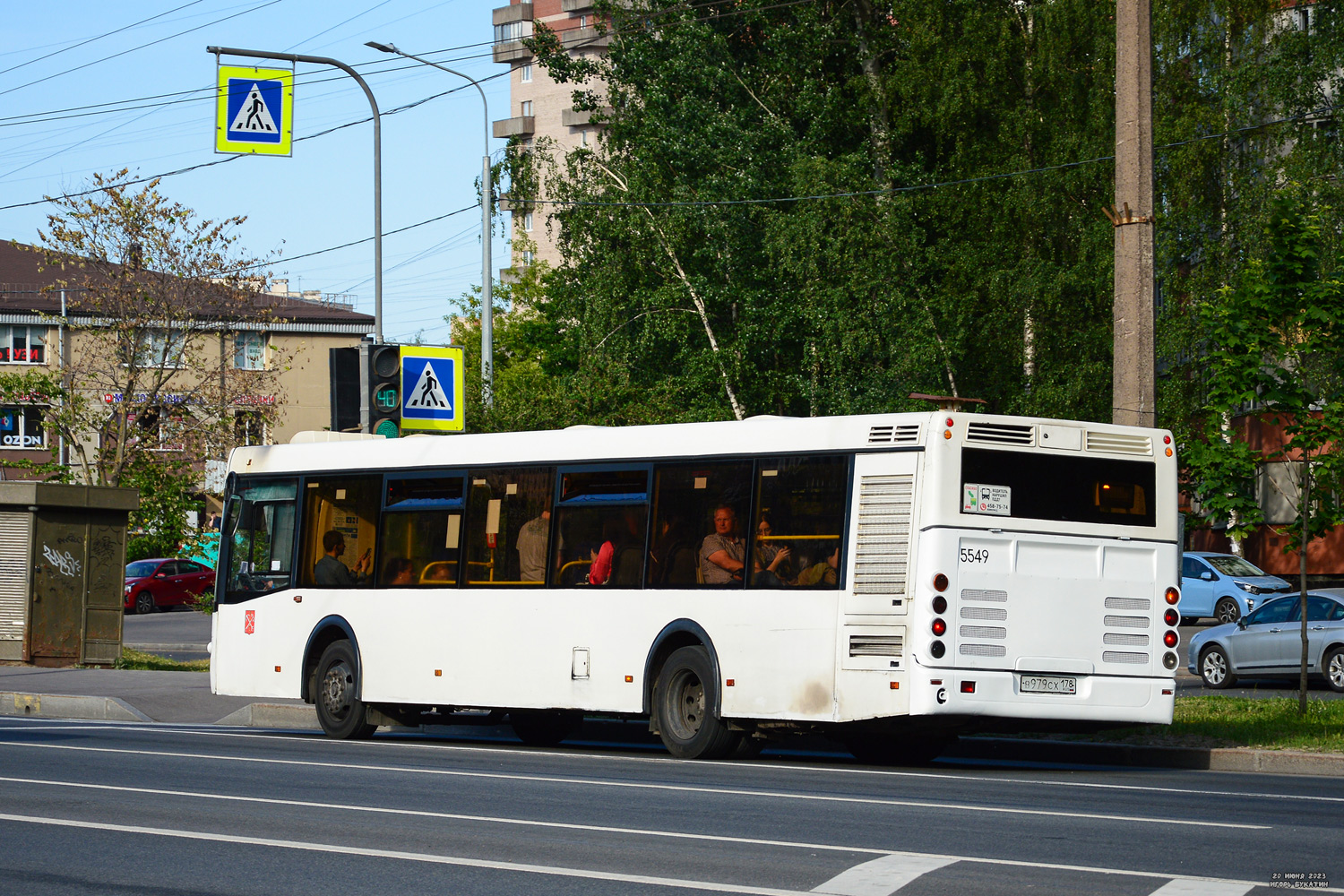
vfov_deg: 13.0
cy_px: 448
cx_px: 672
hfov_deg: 19.5
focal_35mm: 105
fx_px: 3920
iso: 200
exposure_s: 1/500
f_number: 5.6
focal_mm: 70
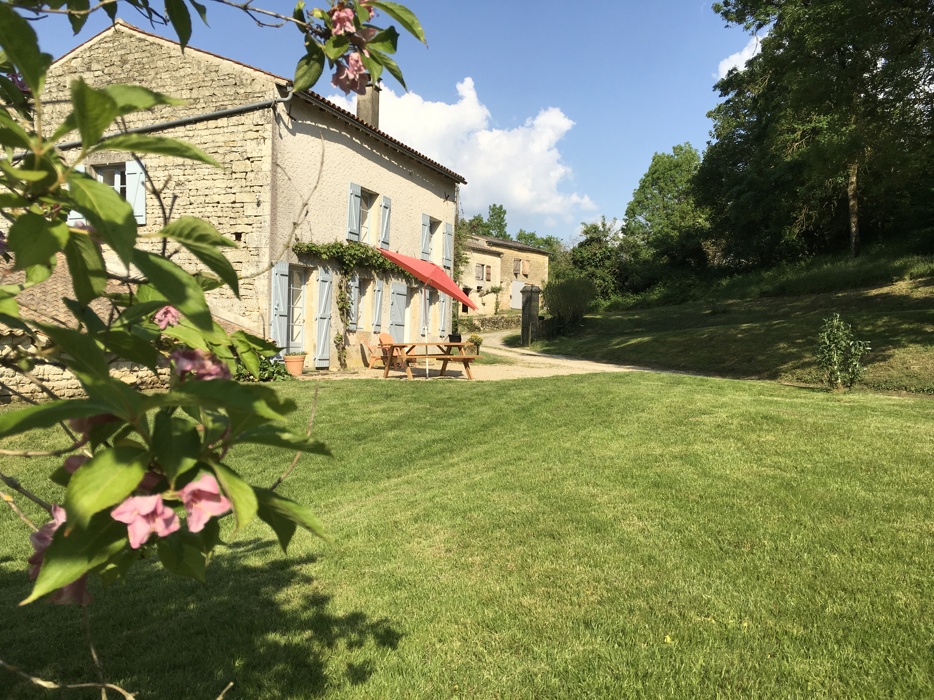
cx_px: 467
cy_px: 350
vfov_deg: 48.2
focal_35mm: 29
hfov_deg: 61.7
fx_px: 782
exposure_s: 1/1789
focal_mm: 4.15
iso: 25
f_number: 2.2
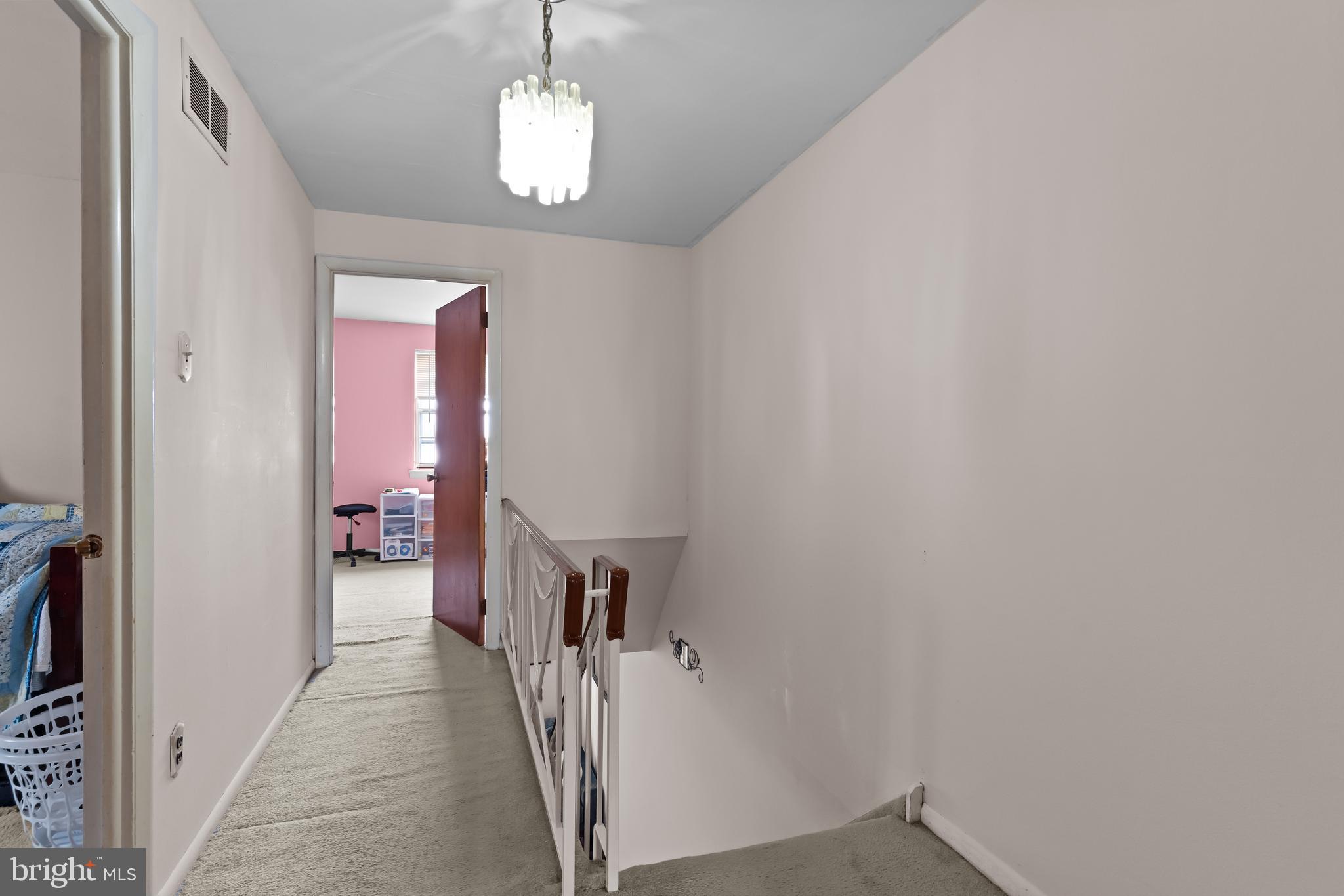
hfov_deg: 93.3
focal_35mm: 17
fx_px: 635
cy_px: 448
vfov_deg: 70.4
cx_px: 672
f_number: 8
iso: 500
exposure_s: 1/3
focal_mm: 17
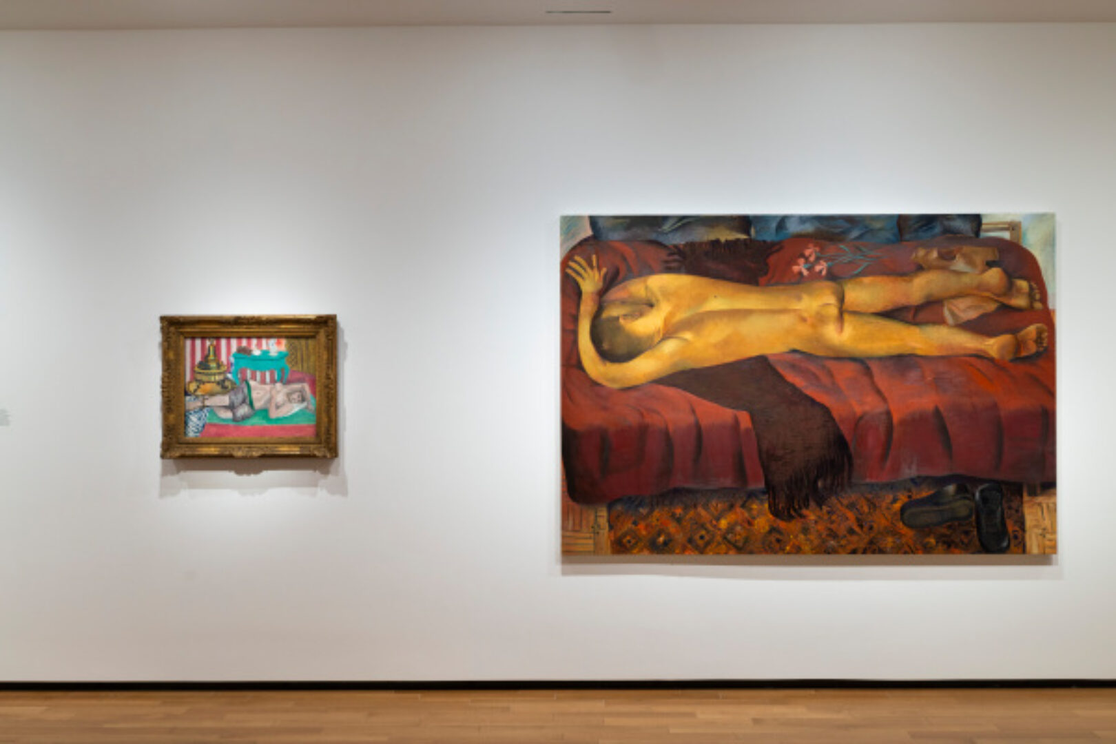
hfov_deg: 53.1
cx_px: 558
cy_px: 372
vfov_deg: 36.9
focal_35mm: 36
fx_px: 1116
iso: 400
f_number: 8
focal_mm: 36
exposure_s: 1/6
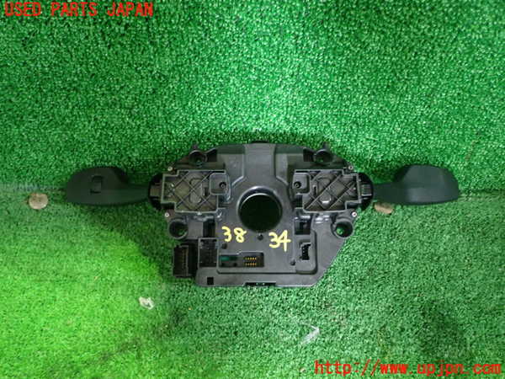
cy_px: 190
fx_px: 467
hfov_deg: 56.8
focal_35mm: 32
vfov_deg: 44.2
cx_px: 252
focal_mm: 5.79
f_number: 2.4
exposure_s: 1/20
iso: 800
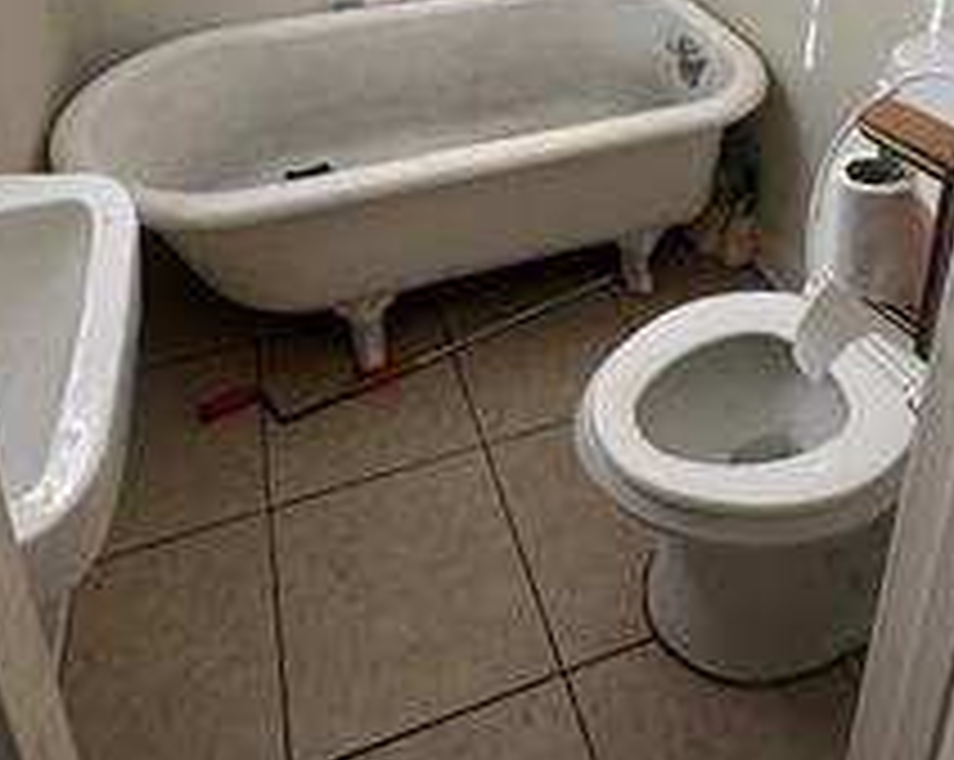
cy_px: -58
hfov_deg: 57.2
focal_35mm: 31
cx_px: 490
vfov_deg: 39.3
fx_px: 874
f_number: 2.2
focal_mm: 2.22
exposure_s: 1/99
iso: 80
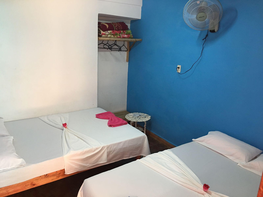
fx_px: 220
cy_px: 98
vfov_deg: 48.2
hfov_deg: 61.7
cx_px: 132
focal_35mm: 29
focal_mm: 4.15
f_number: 2.2
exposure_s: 1/15
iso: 64
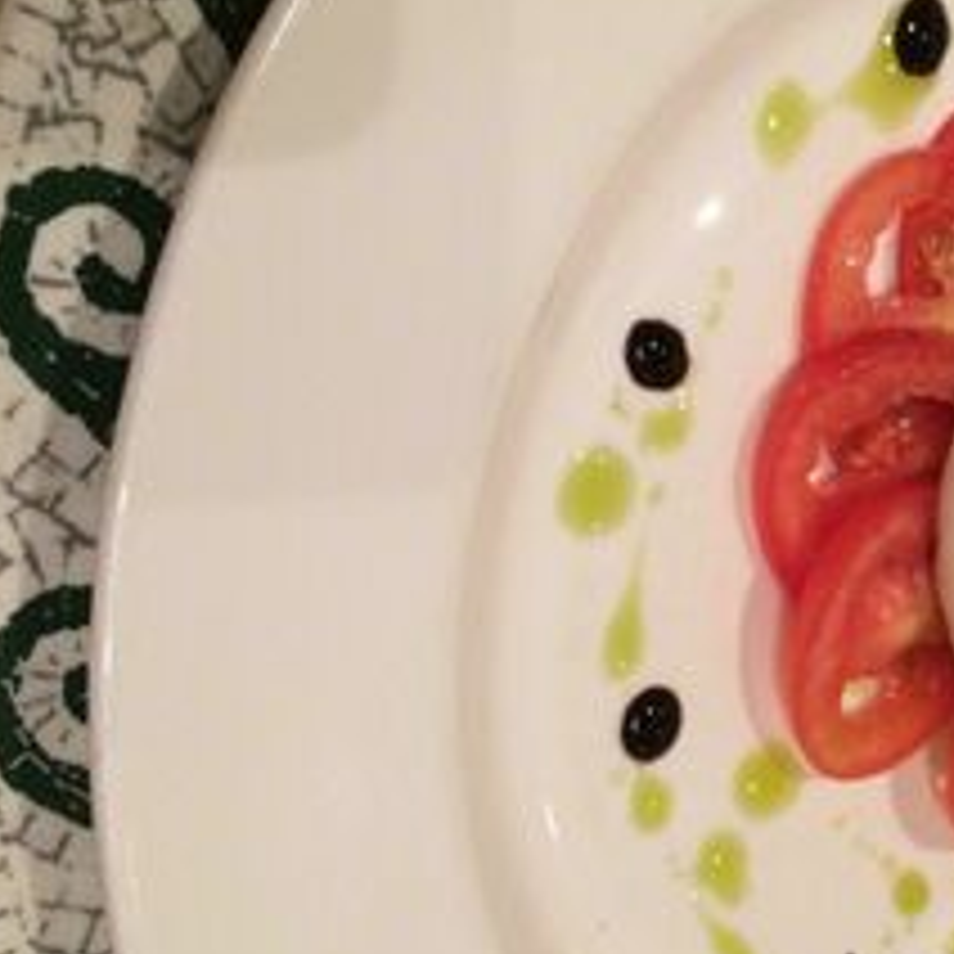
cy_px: 580
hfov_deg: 33.2
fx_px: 1559
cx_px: 734
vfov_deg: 33.9
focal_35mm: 50
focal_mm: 4.12
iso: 320
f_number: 2.2
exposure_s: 1/17
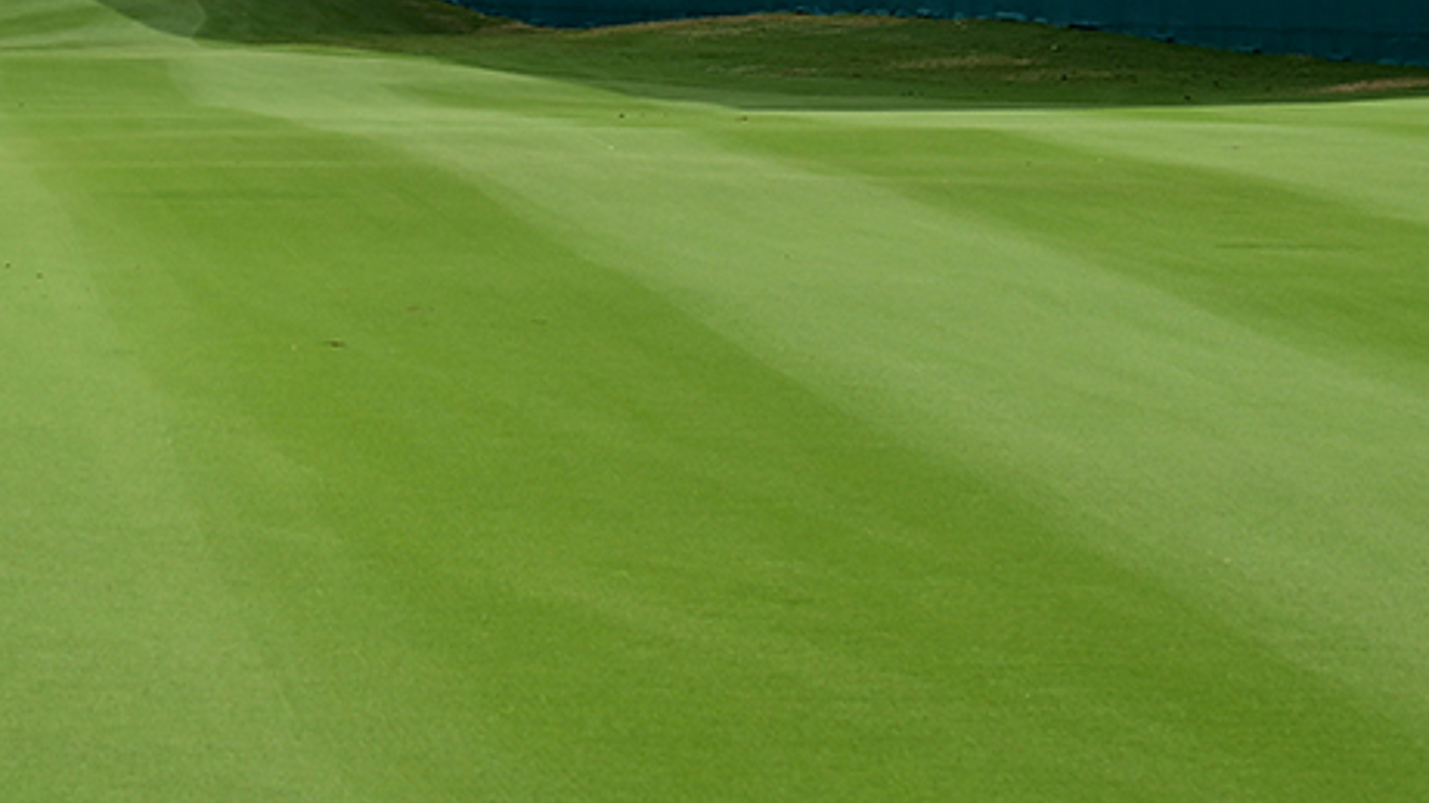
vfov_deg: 5.7
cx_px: 530
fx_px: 7841
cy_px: -1023
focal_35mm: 207
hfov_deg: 10.4
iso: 64
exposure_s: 1/640
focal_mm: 46
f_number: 4
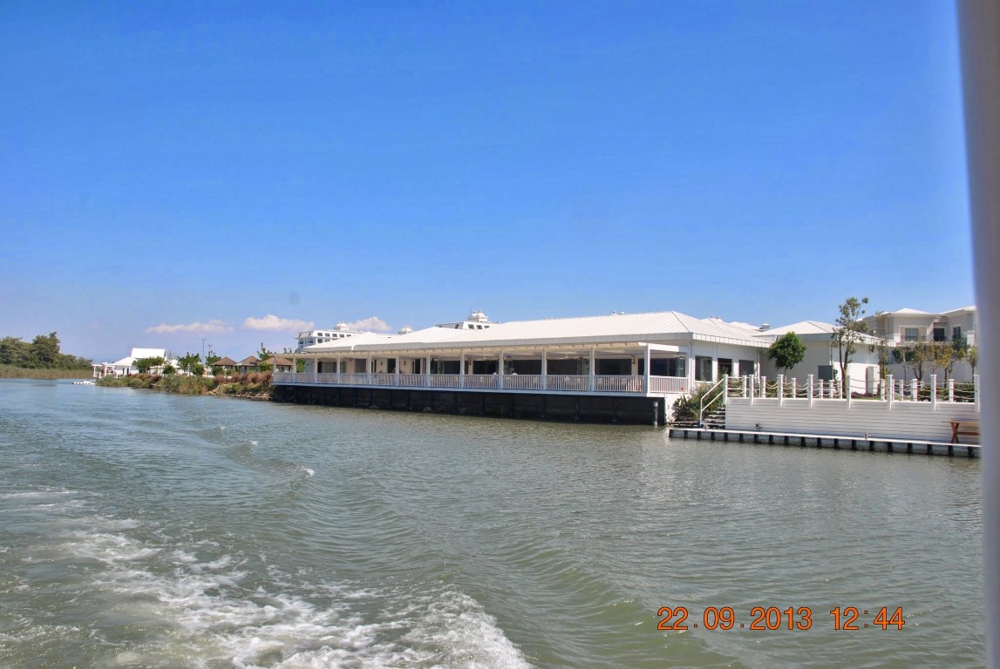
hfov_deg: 67.3
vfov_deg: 48.1
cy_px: 334
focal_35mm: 27
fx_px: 751
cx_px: 500
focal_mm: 18
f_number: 8
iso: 100
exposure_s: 1/250
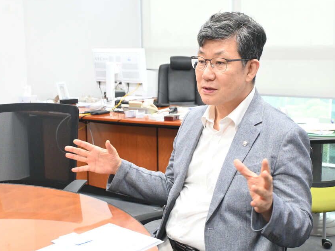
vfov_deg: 31.5
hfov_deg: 41.2
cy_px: 125
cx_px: 186
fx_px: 445
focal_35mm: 46
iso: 3200
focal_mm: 28
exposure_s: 1/125
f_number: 4.5
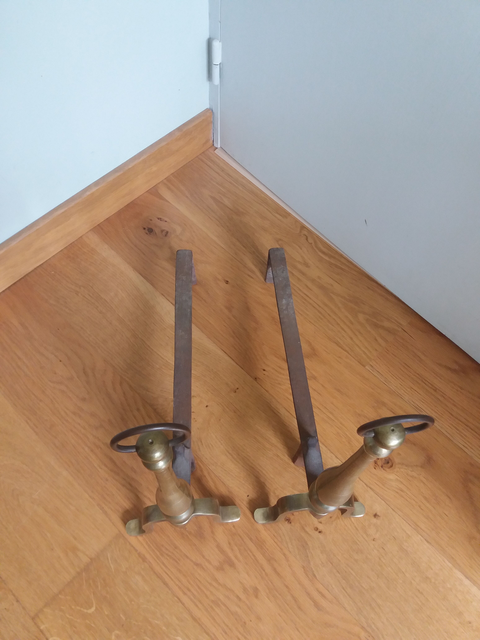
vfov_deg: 63.4
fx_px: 518
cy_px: 320
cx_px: 240
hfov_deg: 49.7
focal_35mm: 28
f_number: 1.9
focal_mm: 3.7
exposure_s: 1/25
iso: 160
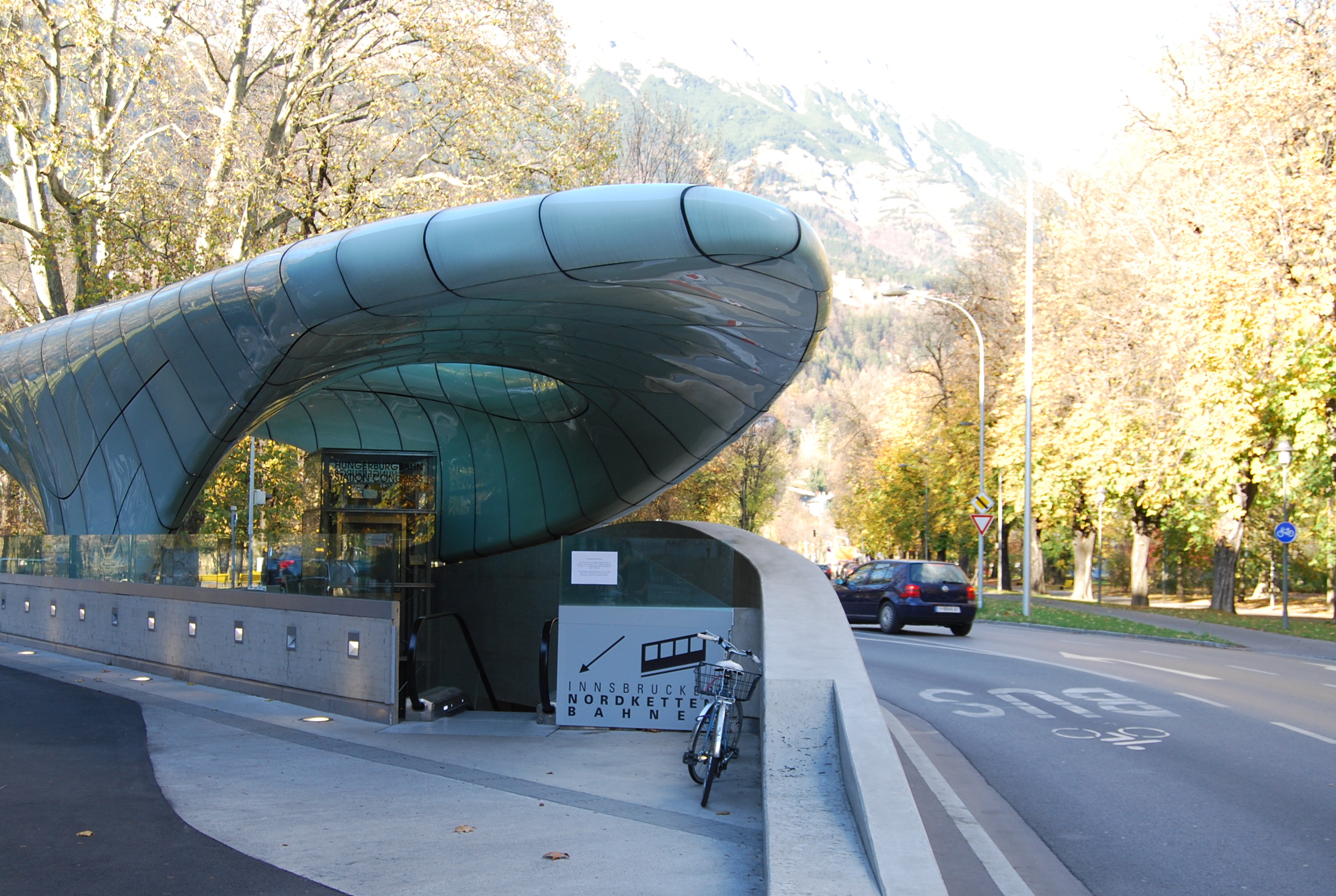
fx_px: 1562
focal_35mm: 42
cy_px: 486
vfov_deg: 32.0
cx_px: 603
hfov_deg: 46.3
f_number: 5
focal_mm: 24
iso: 200
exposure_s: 1/100
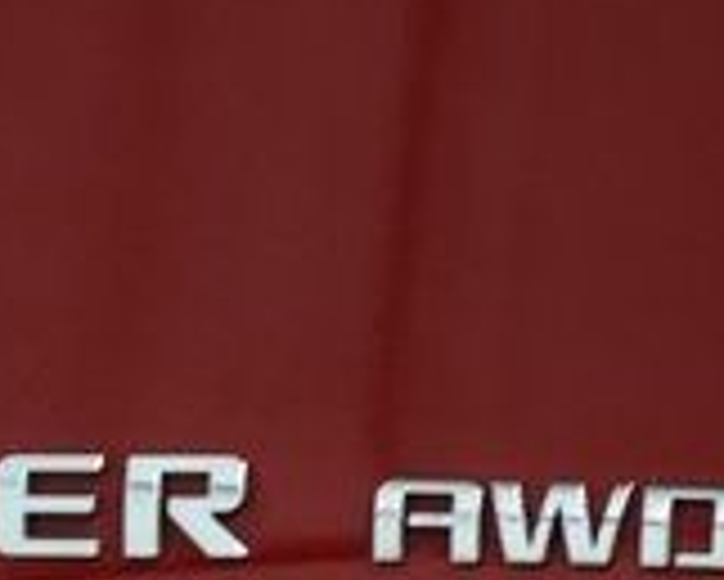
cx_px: 13
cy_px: 609
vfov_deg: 4.0
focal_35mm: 391
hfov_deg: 4.9
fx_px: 8383
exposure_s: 1/100
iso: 1600
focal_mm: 70
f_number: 2.8
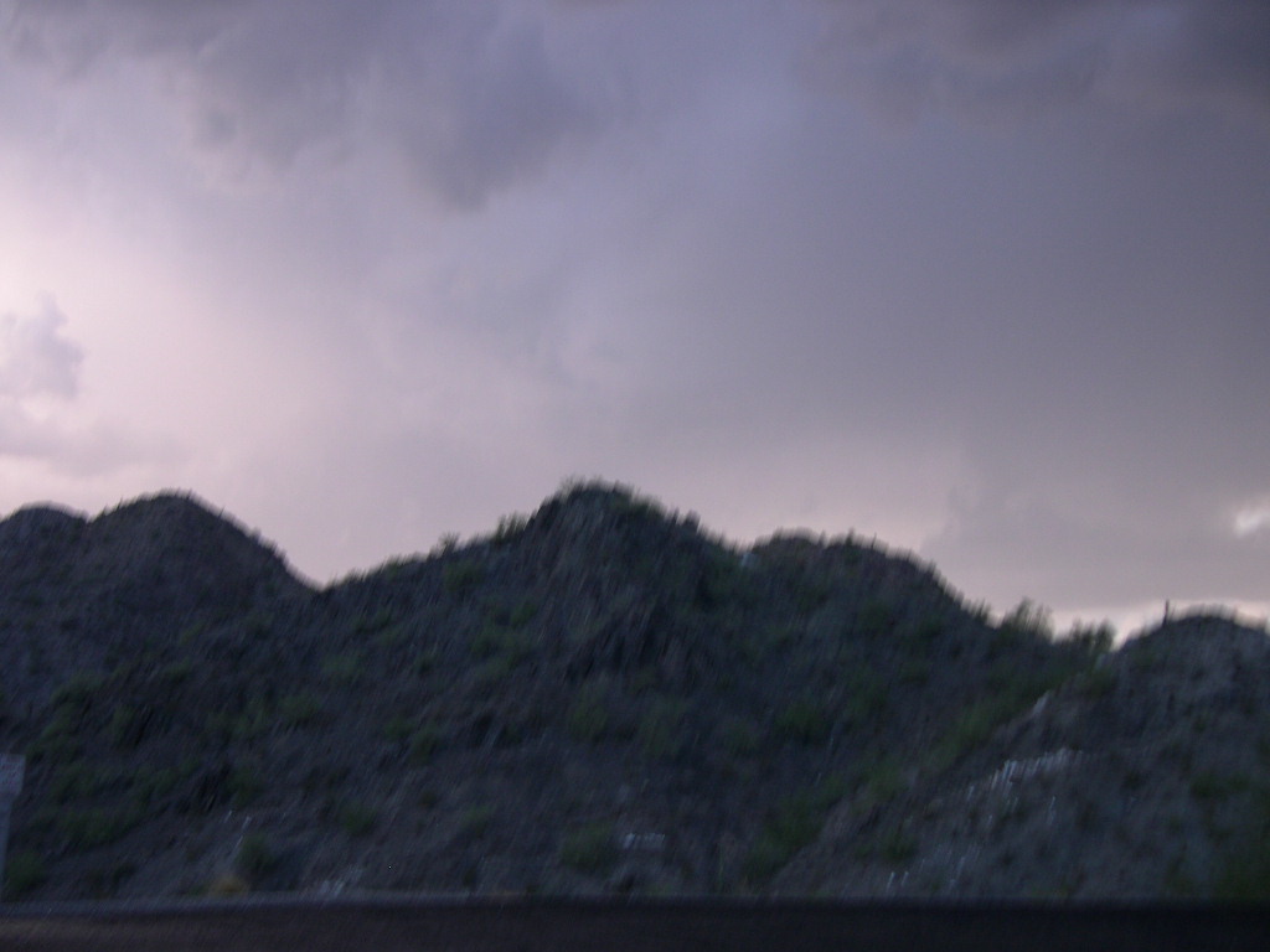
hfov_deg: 49.0
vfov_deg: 37.7
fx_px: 1394
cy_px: 476
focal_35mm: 38
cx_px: 635
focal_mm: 8
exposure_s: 1/15.1
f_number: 2.8
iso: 100
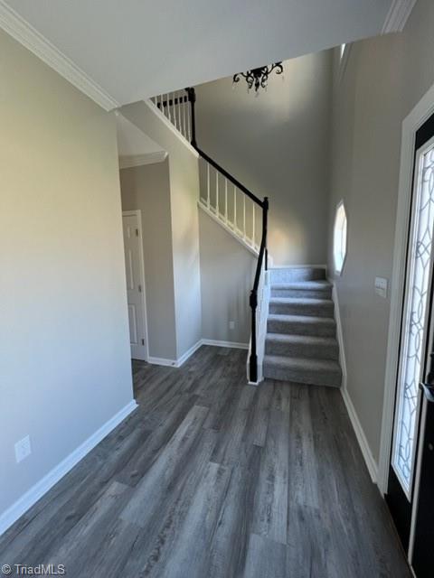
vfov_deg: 106.2
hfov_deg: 89.9
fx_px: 217
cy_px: 289
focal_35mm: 13
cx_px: 217
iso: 250
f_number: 1.8
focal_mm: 1.57
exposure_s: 1/94
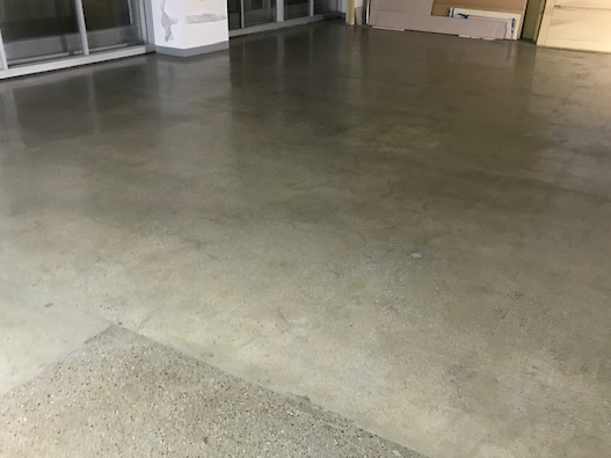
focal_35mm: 34
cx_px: 335
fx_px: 600
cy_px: 232
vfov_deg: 41.8
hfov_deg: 53.9
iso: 100
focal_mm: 3.99
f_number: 1.8
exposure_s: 1/11
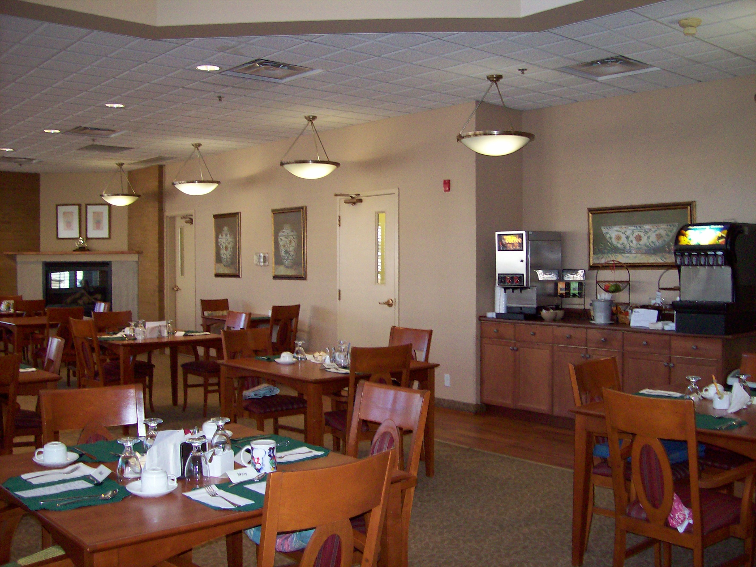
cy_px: 284
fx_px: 786
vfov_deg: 39.6
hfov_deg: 51.4
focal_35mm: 36
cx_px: 378
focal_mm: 6
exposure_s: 1/64
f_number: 2.7
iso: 140
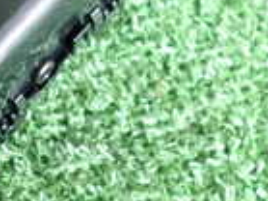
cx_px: -91
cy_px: -122
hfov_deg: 17.0
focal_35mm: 108
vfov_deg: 12.8
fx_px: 835
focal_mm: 4.5
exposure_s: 1/30
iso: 640
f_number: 2
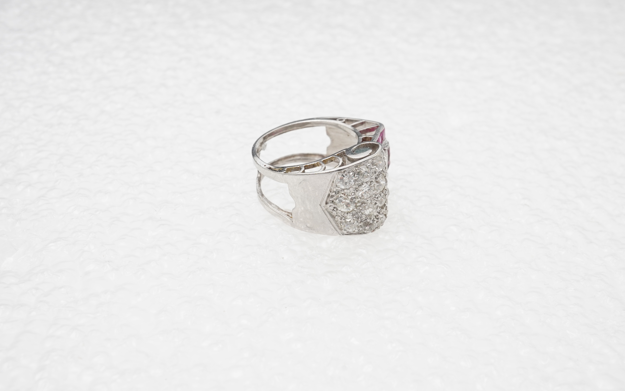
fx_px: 835
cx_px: 334
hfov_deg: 41.0
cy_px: 192
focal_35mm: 49
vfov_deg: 26.3
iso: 640
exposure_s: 1/125
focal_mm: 30
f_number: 22
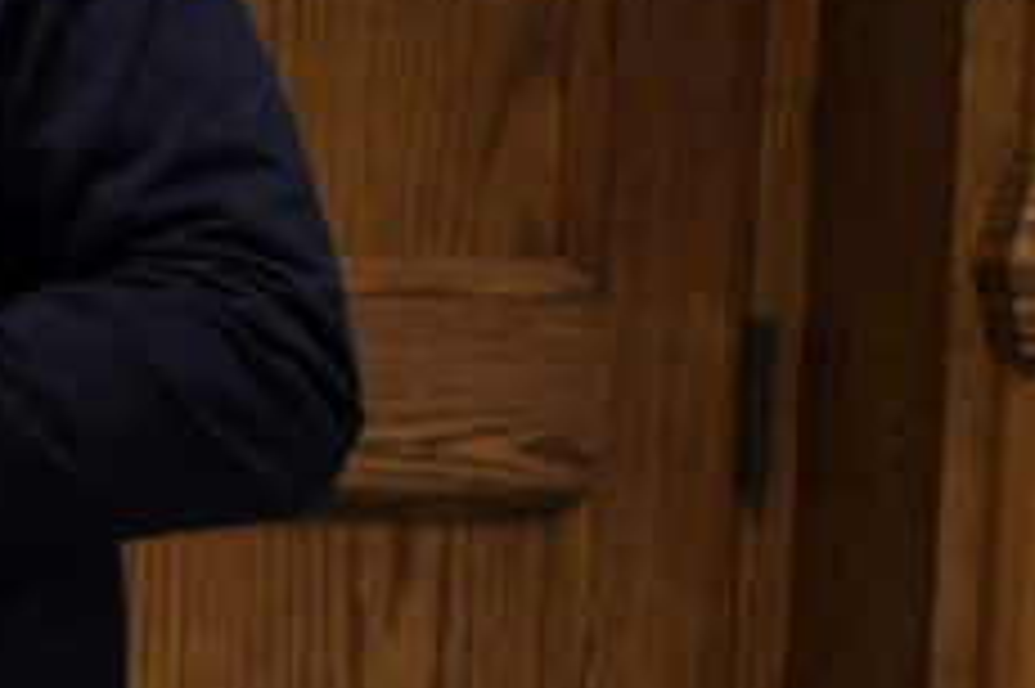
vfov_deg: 8.8
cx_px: -1040
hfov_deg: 11.8
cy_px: 425
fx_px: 4482
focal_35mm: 156
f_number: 2.8
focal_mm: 35
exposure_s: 1/320
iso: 1600
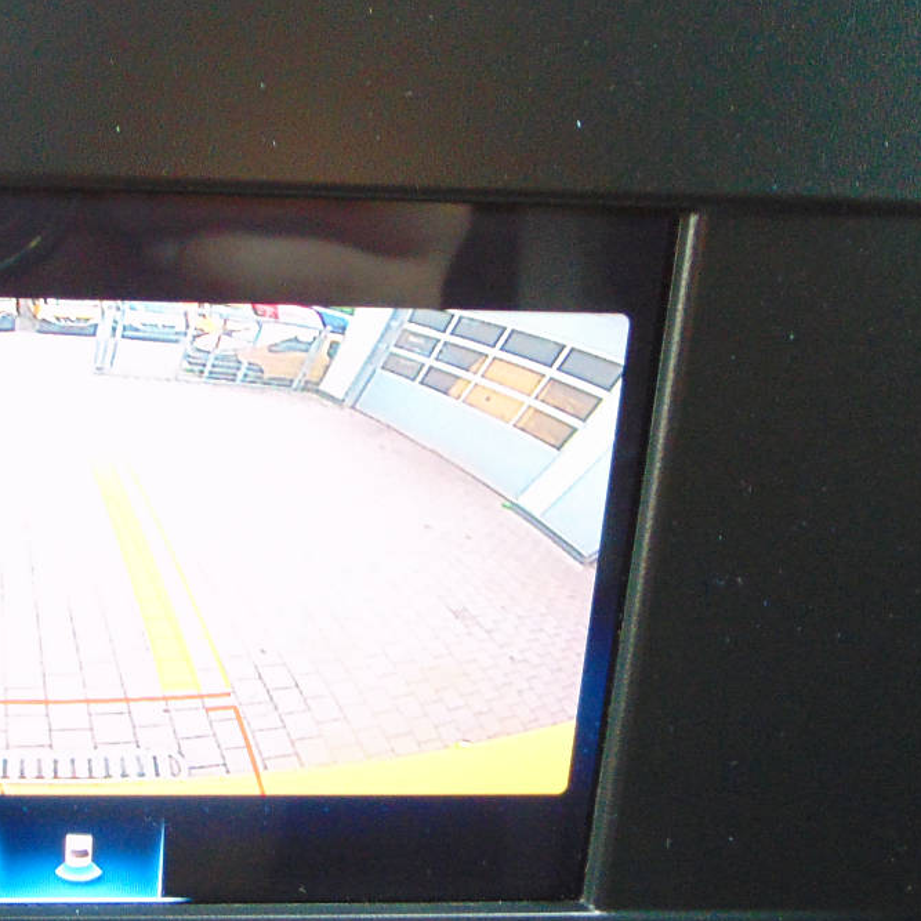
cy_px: 706
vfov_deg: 31.5
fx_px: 1595
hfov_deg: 30.7
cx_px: 87
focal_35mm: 53
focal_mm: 4.5
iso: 400
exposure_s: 1/30
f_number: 3
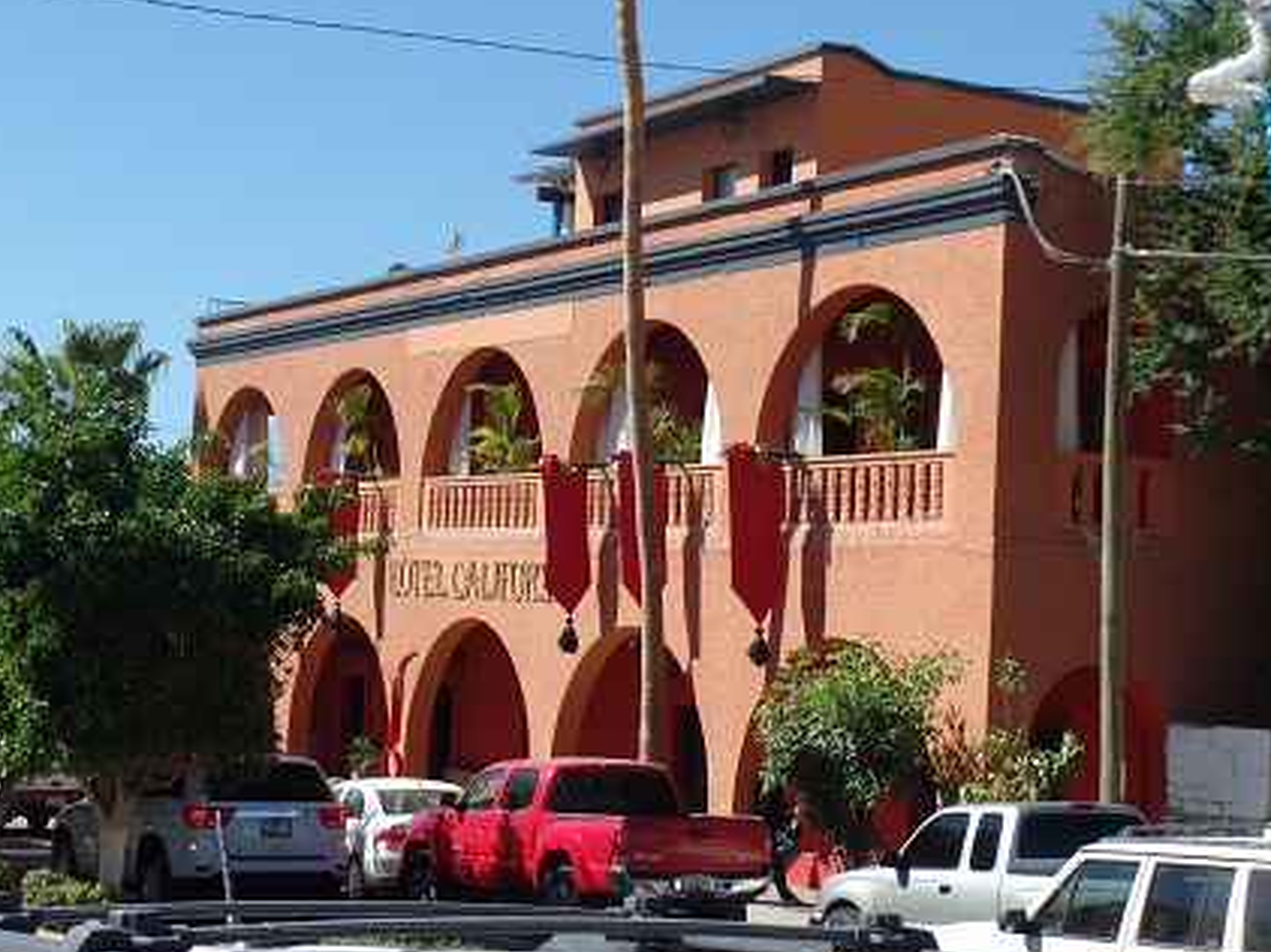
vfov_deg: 19.9
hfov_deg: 26.3
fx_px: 2716
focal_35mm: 74
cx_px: 642
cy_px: 467
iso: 80
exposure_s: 1/750
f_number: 3.4
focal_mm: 9.2
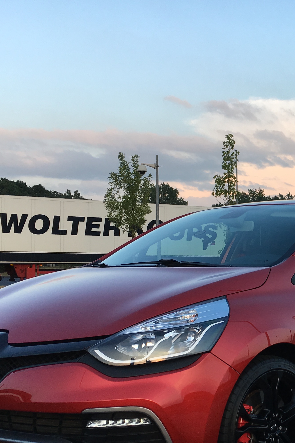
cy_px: 283
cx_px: 339
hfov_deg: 21.0
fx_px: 750
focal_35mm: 61
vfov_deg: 32.7
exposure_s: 1/300
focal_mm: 4.15
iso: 25
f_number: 2.2
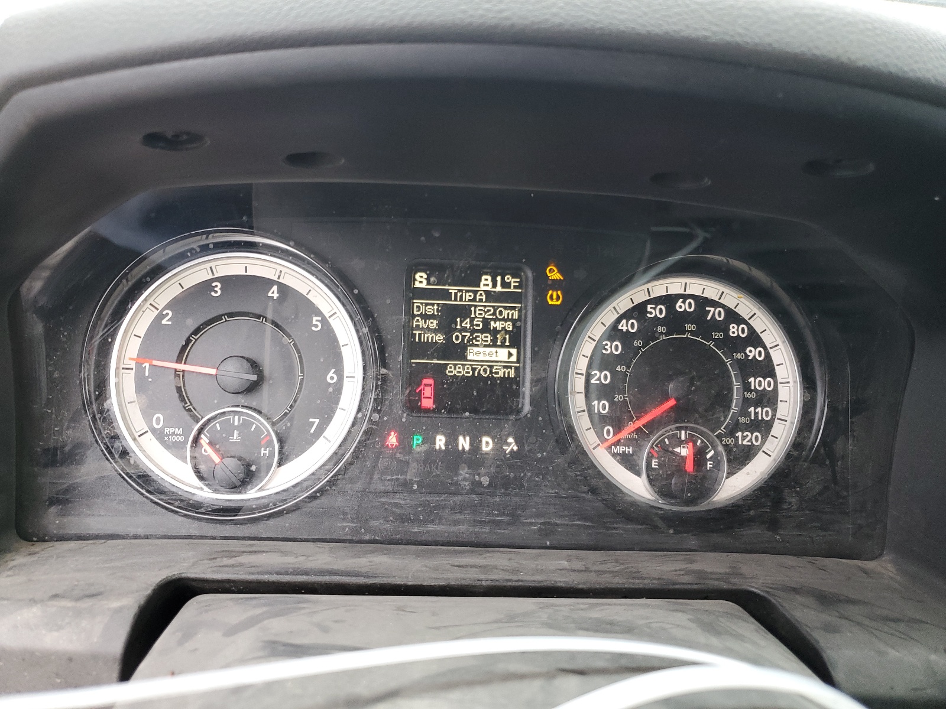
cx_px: 473
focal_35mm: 26
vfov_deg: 53.1
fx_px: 711
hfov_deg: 67.3
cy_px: 354
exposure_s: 1/60.2
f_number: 1.5
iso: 106
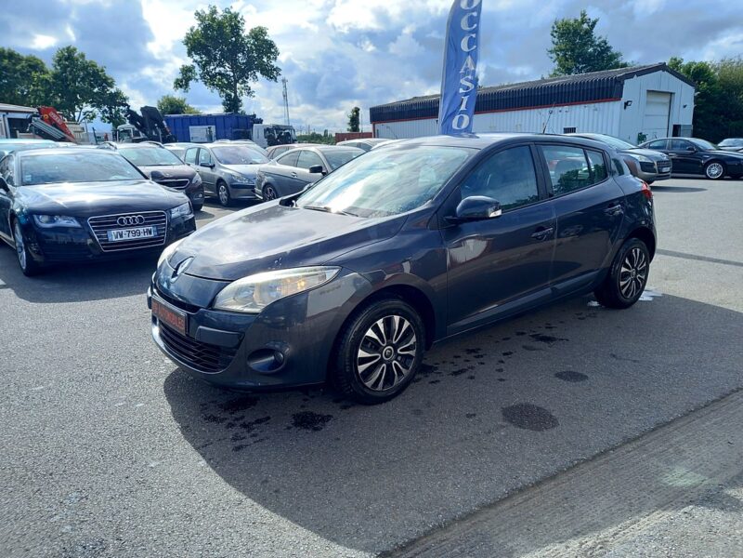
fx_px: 537
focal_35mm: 25
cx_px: 372
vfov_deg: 54.9
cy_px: 279
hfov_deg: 69.4
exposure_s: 1/321
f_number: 2
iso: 25
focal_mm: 4.6
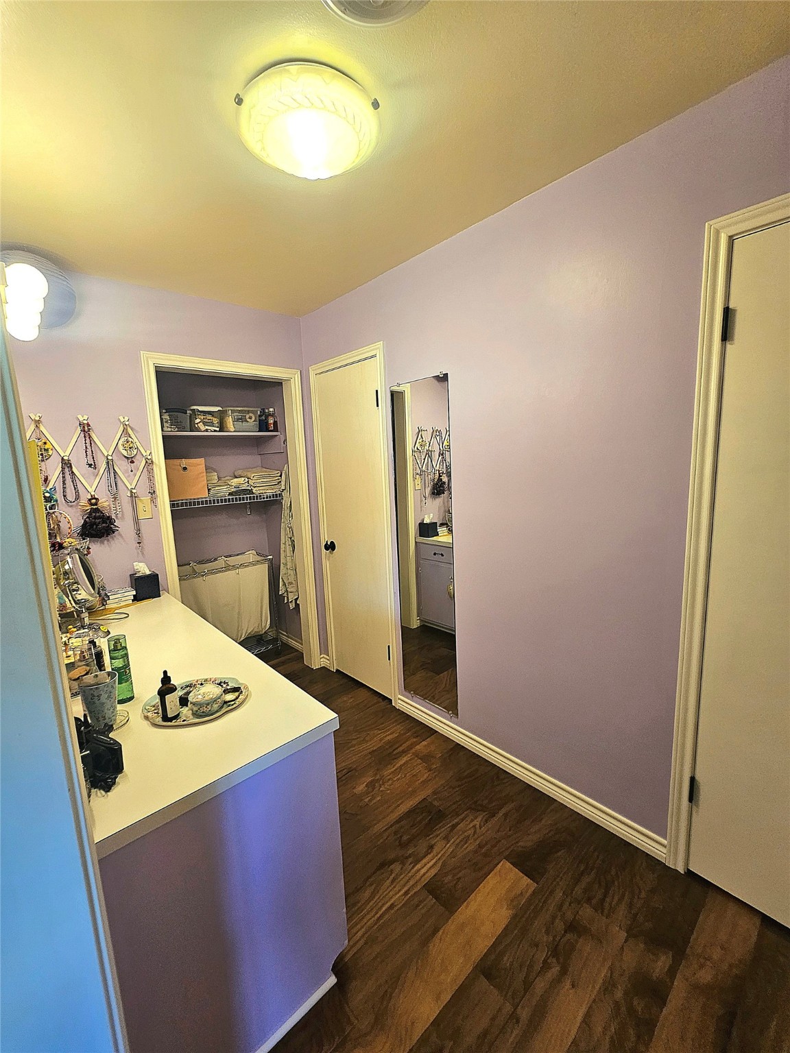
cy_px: 526
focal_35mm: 13
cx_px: 395
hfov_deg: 89.9
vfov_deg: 106.2
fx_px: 396
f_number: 2.2
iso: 100
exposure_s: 1/60.2
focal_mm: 2.2
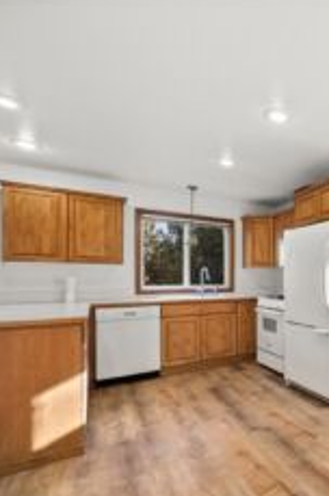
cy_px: 280
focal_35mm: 21
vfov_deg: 80.9
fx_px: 289
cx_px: 346
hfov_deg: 46.7
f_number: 7.1
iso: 1000
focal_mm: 12
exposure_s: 1/15
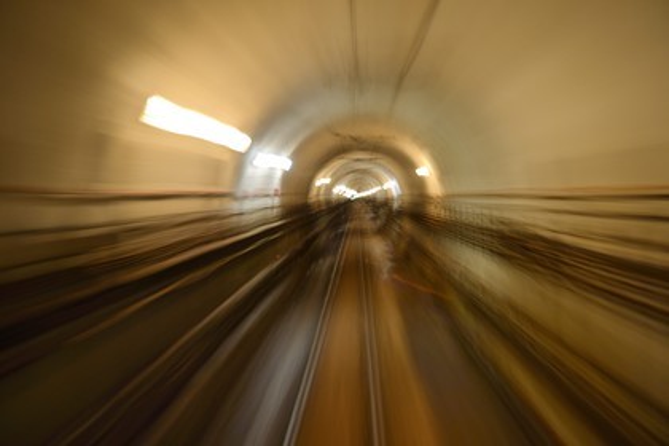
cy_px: 223
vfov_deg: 41.1
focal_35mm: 32
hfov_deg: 58.7
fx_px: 595
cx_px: 334
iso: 800
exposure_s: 1/1.67
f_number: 4
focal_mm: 32
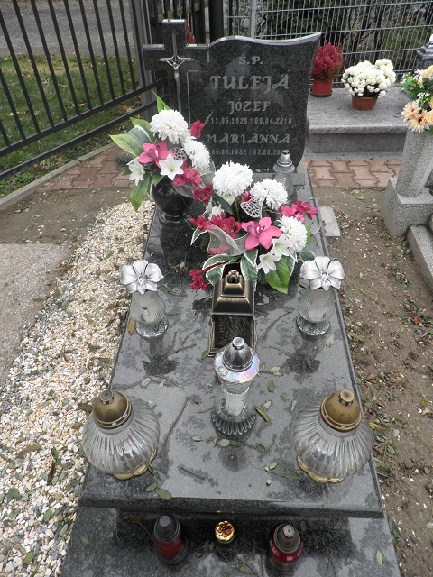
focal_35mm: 24
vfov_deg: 71.6
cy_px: 288
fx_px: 400
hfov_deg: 56.8
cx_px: 216
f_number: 3.3
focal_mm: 4.3
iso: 64
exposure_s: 1/80
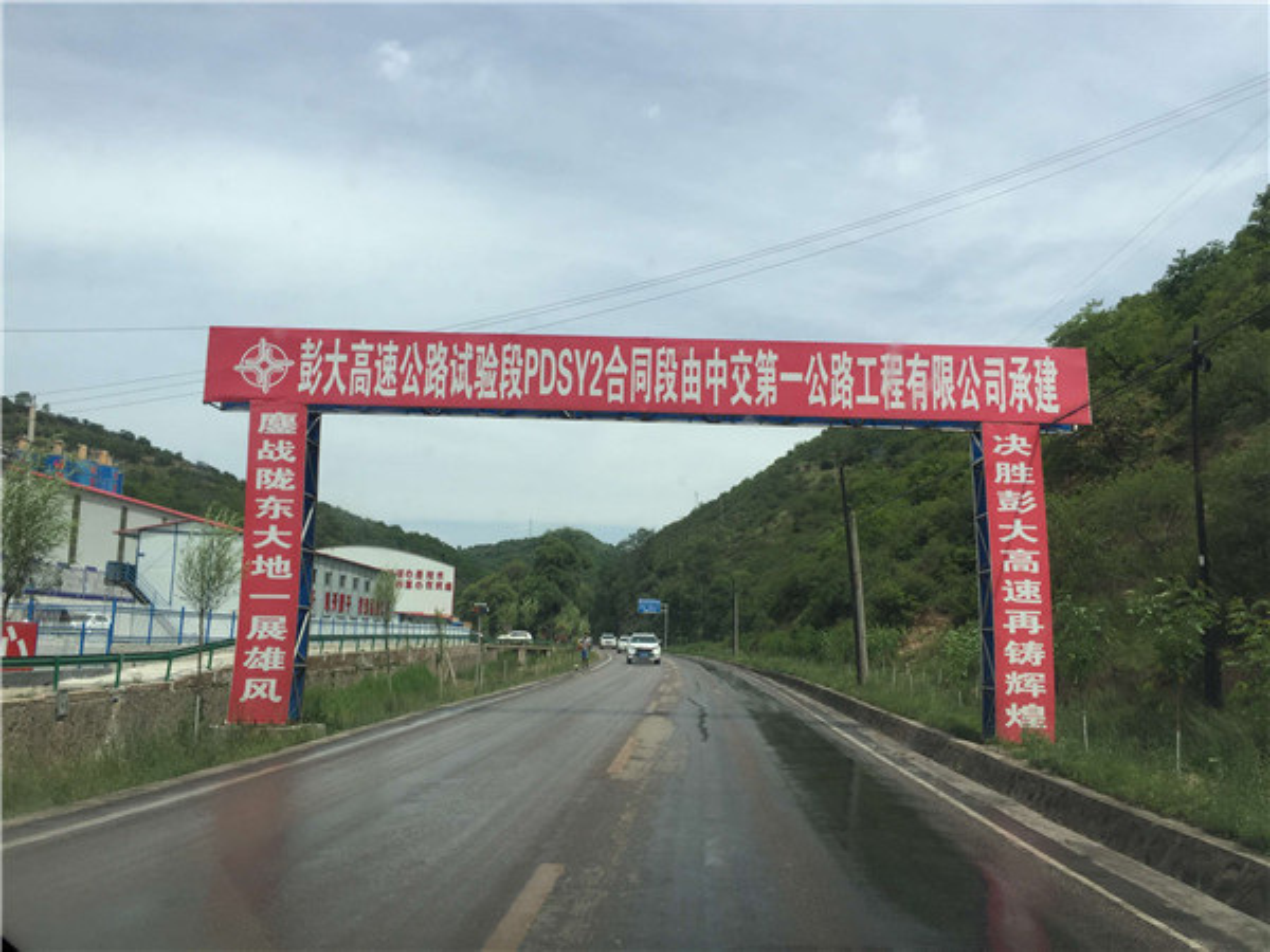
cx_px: 635
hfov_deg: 61.7
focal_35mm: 29
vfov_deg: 48.2
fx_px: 1064
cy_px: 476
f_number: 2.2
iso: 32
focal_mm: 4.15
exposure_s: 1/1980
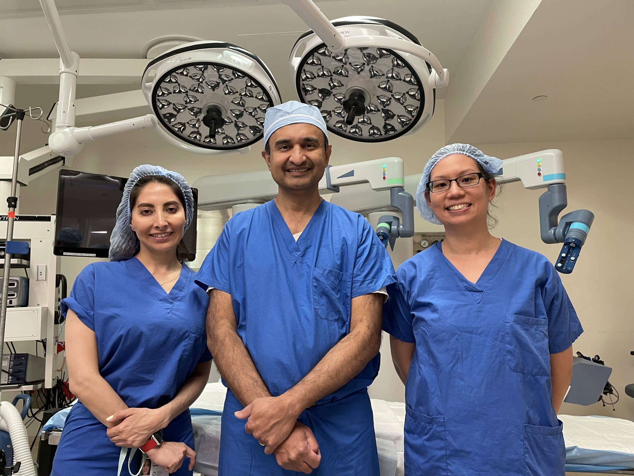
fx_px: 476
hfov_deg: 67.3
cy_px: 238
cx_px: 317
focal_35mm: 26
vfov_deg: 53.1
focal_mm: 4.2
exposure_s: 1/60
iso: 160
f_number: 1.6
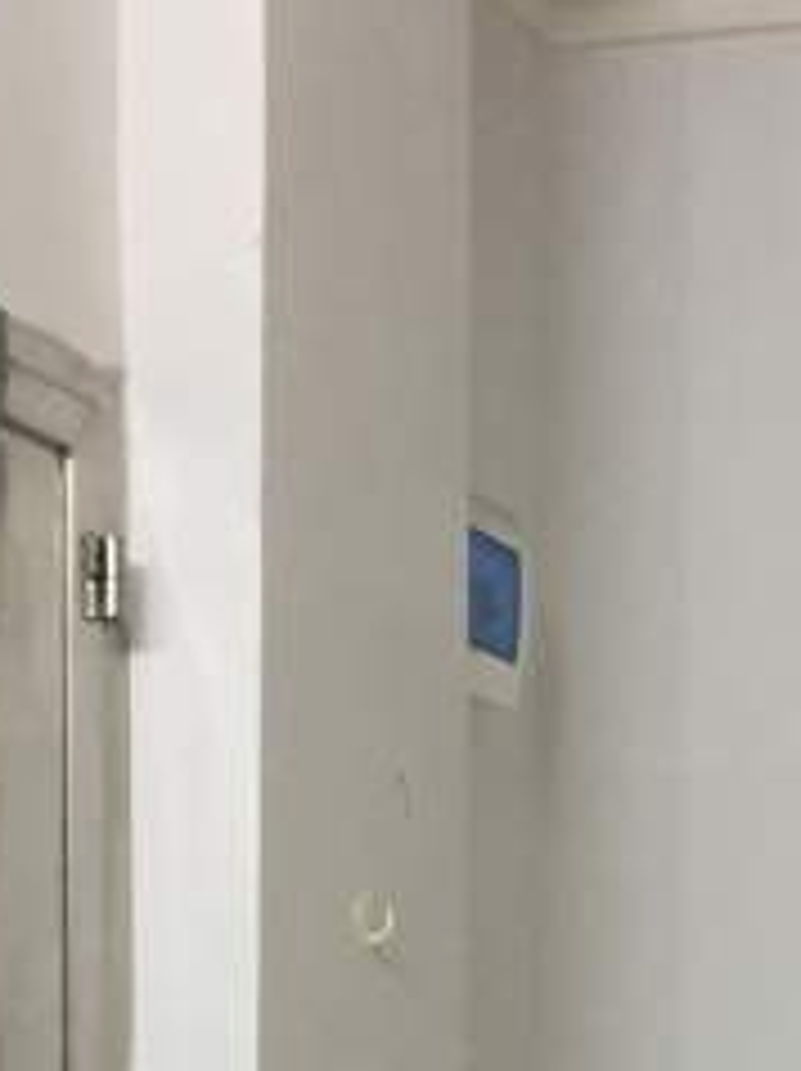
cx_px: 1233
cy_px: 1780
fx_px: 4018
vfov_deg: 13.9
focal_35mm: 130
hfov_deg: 10.9
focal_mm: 4.15
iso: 160
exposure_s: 1/33
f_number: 2.2
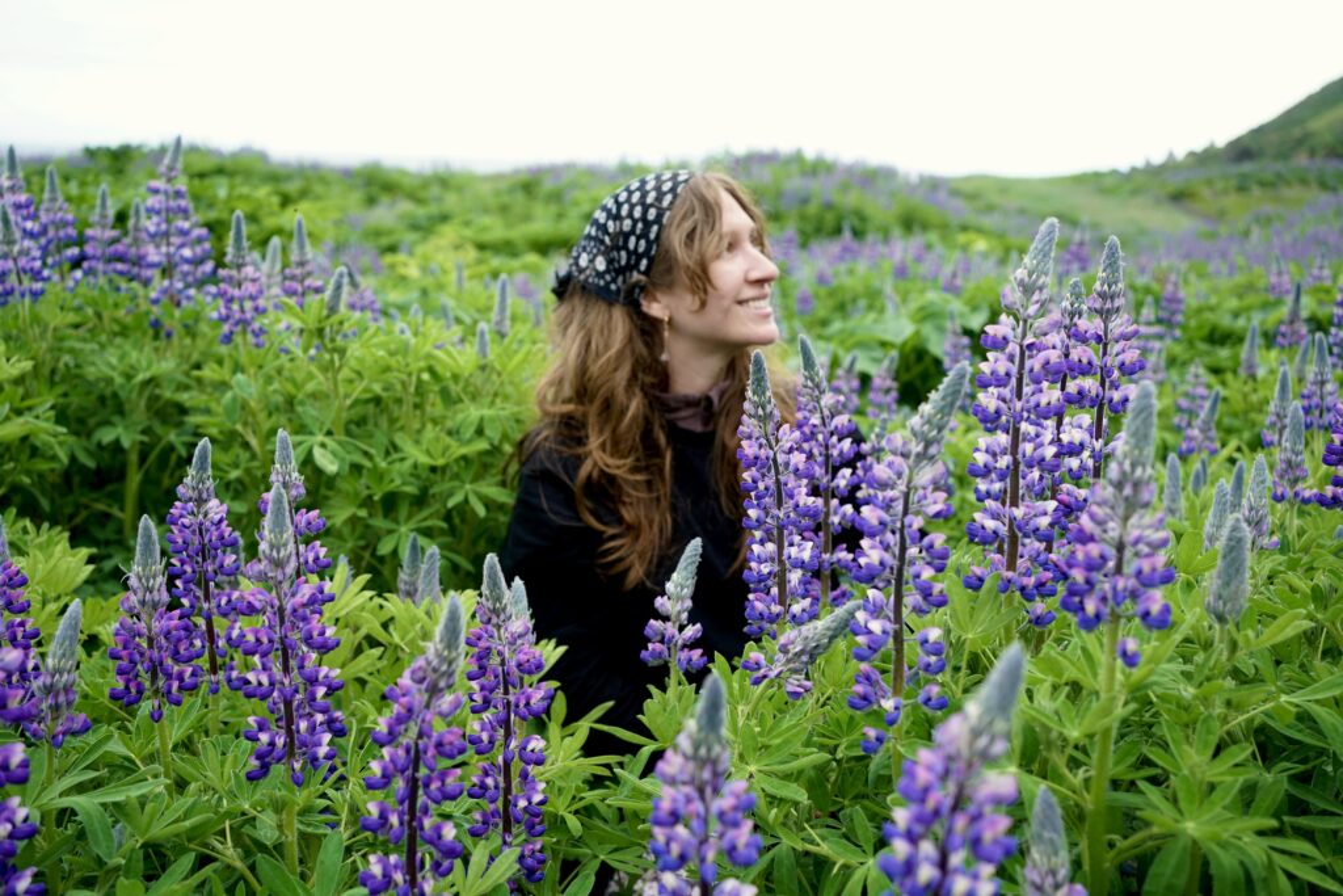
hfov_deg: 54.4
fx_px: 1306
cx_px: 672
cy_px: 448
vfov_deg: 37.9
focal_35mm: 35
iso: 400
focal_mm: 35
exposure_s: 1/640
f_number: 4
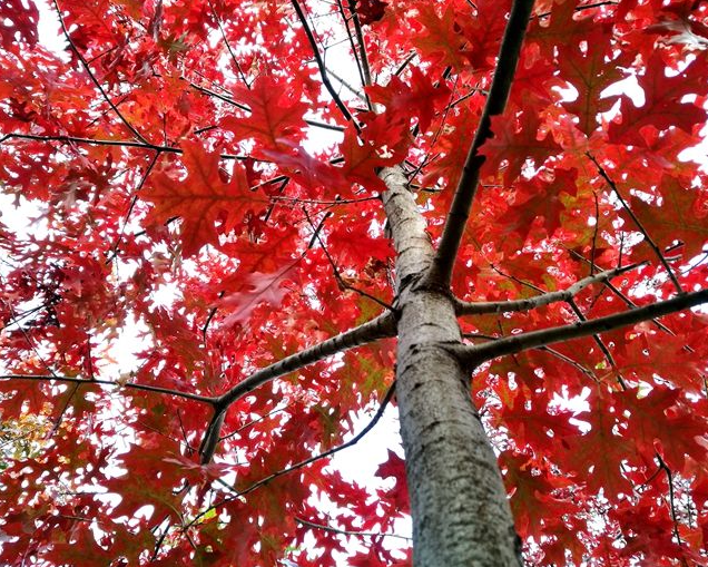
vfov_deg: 50.0
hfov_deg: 60.4
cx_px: 366
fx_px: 608
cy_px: 281
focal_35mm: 29
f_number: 2.2
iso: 80
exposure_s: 1/50
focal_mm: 4.5
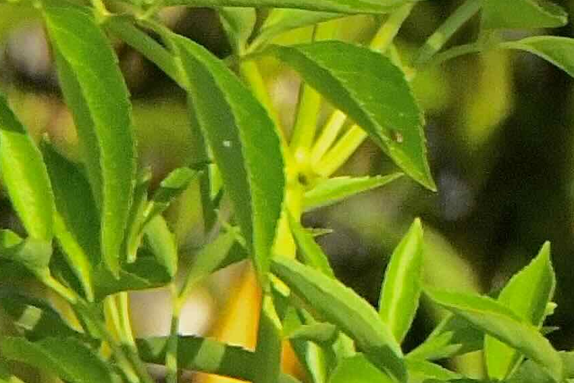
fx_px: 29835
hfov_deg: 1.1
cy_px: -175
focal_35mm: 1871
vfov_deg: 0.7
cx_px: 455
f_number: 16
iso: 4000
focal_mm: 600
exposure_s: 1/1000
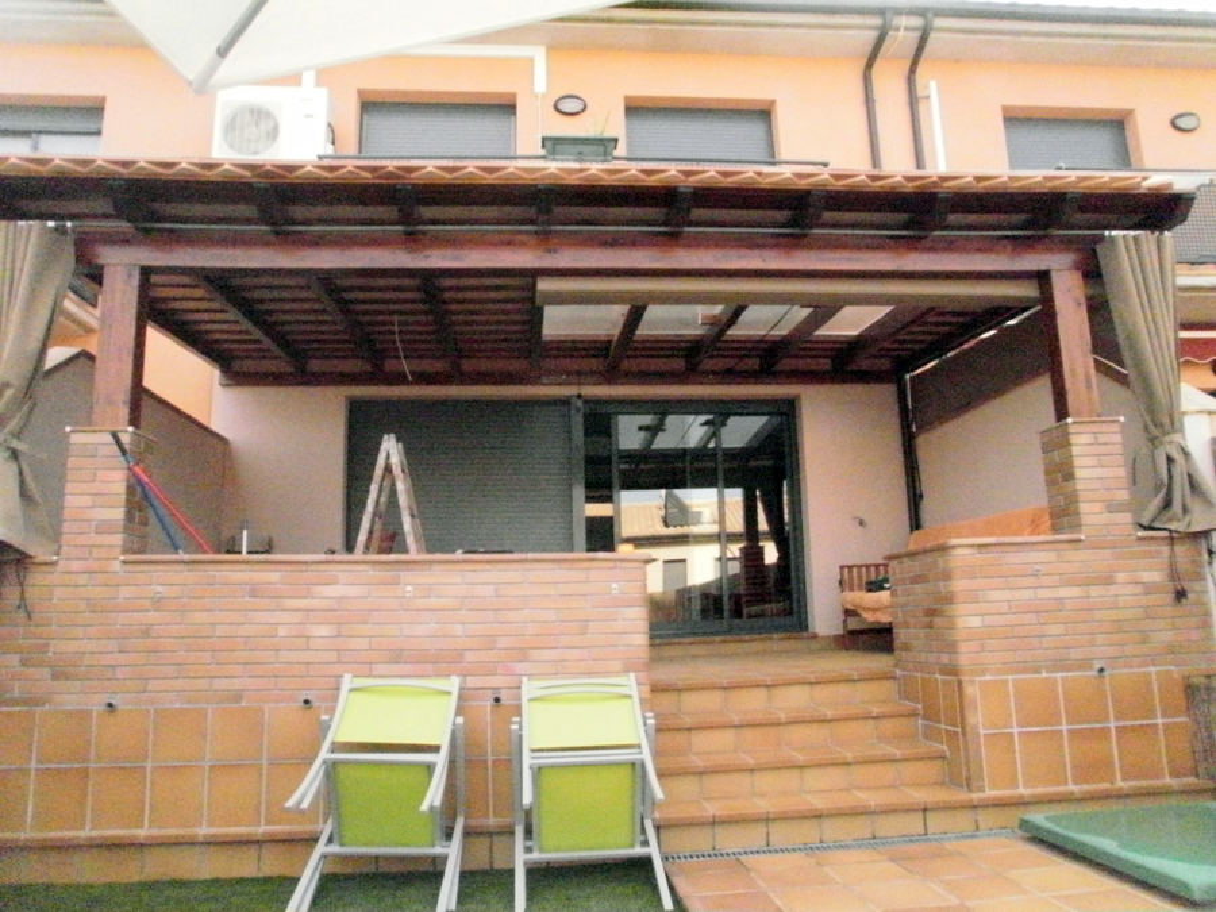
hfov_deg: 67.3
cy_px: 456
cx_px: 608
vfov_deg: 53.1
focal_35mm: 26
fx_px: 913
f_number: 7.8
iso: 1600
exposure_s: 1/400
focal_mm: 4.65
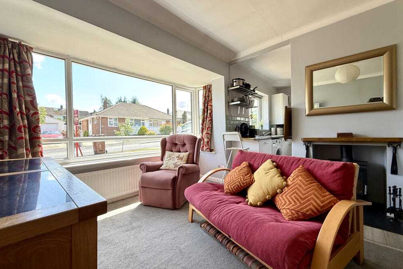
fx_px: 168
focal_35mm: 15
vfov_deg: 77.3
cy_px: 134
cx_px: 204
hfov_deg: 100.4
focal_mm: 2.22
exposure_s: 1/99
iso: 125
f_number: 2.2
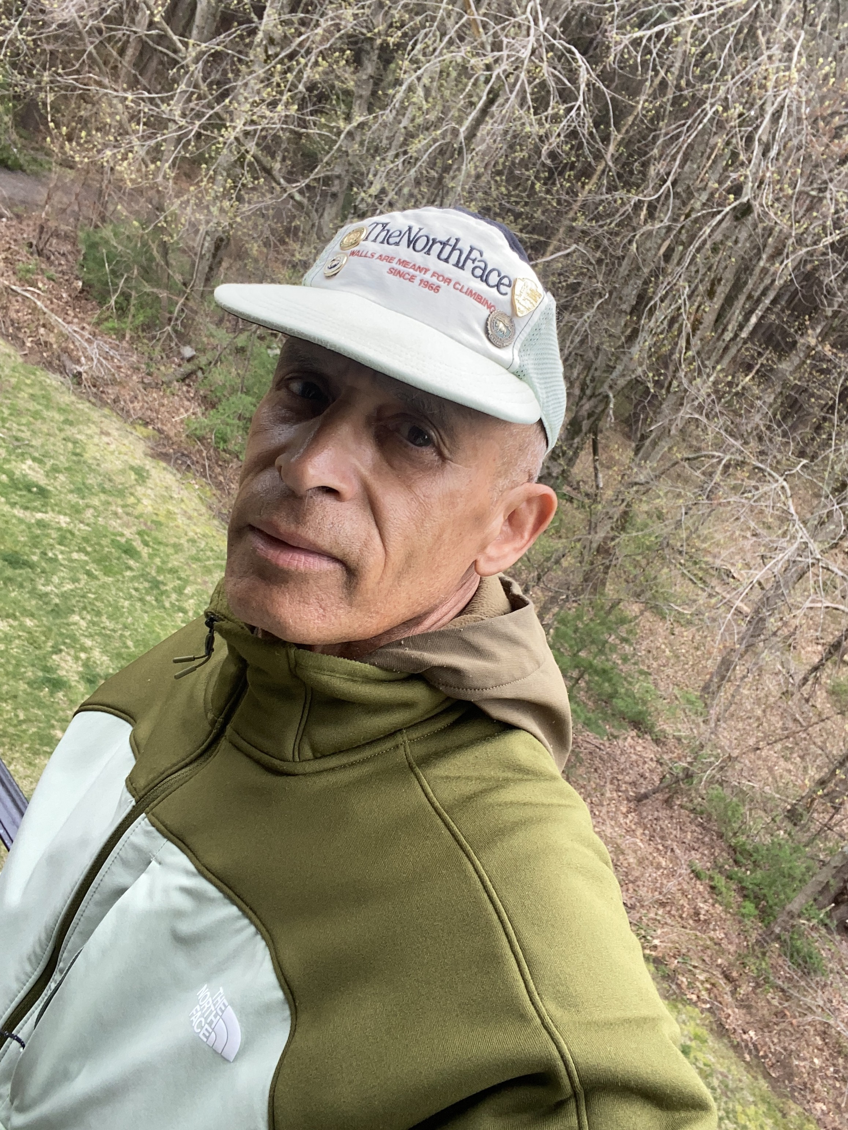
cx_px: 424
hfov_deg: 46.8
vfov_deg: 60.0
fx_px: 980
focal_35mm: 30
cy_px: 565
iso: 40
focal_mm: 2.71
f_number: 2.2
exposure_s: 1/122
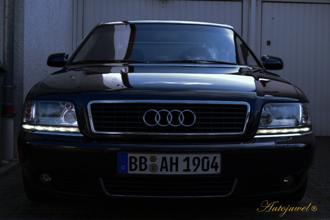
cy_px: 110
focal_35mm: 57
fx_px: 523
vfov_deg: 23.8
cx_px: 165
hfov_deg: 35.0
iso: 400
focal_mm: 38
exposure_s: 1/250
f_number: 8
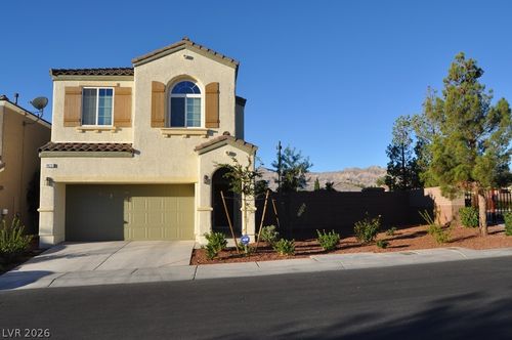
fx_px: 383
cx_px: 256
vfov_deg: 47.8
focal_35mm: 27
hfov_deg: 67.4
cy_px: 170
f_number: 13
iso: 200
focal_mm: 18
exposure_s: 1/200
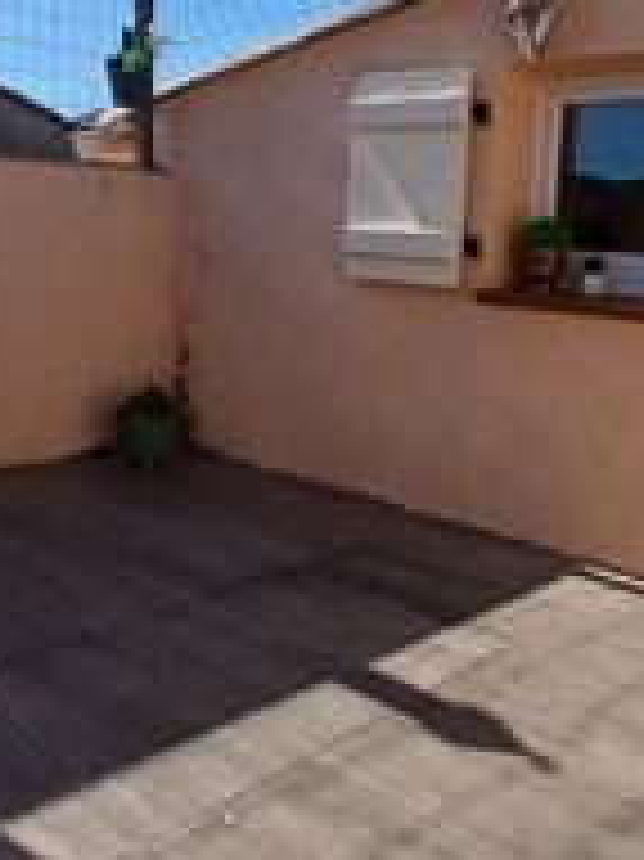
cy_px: 277
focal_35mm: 38
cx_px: 261
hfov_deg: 37.6
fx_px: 944
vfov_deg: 48.1
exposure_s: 1/1761
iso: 50
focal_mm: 1.4
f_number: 2.2
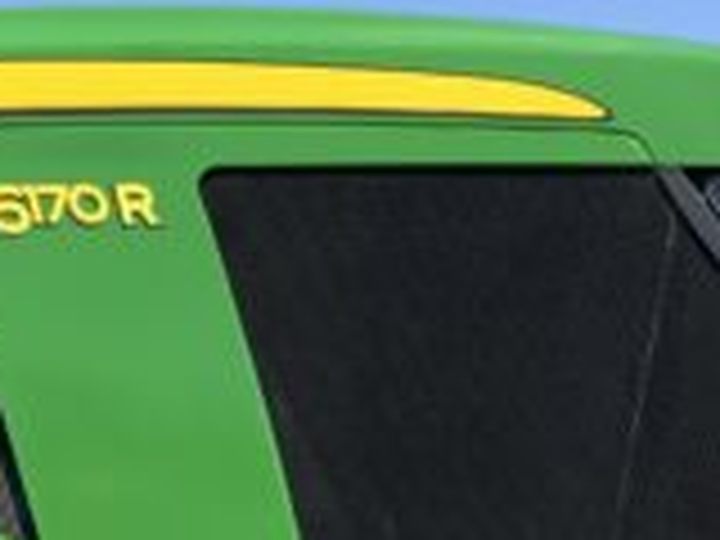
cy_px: 396
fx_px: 2413
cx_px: 256
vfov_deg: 12.7
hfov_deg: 16.9
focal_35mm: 116
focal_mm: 3
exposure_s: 1/1250
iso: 16
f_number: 1.8
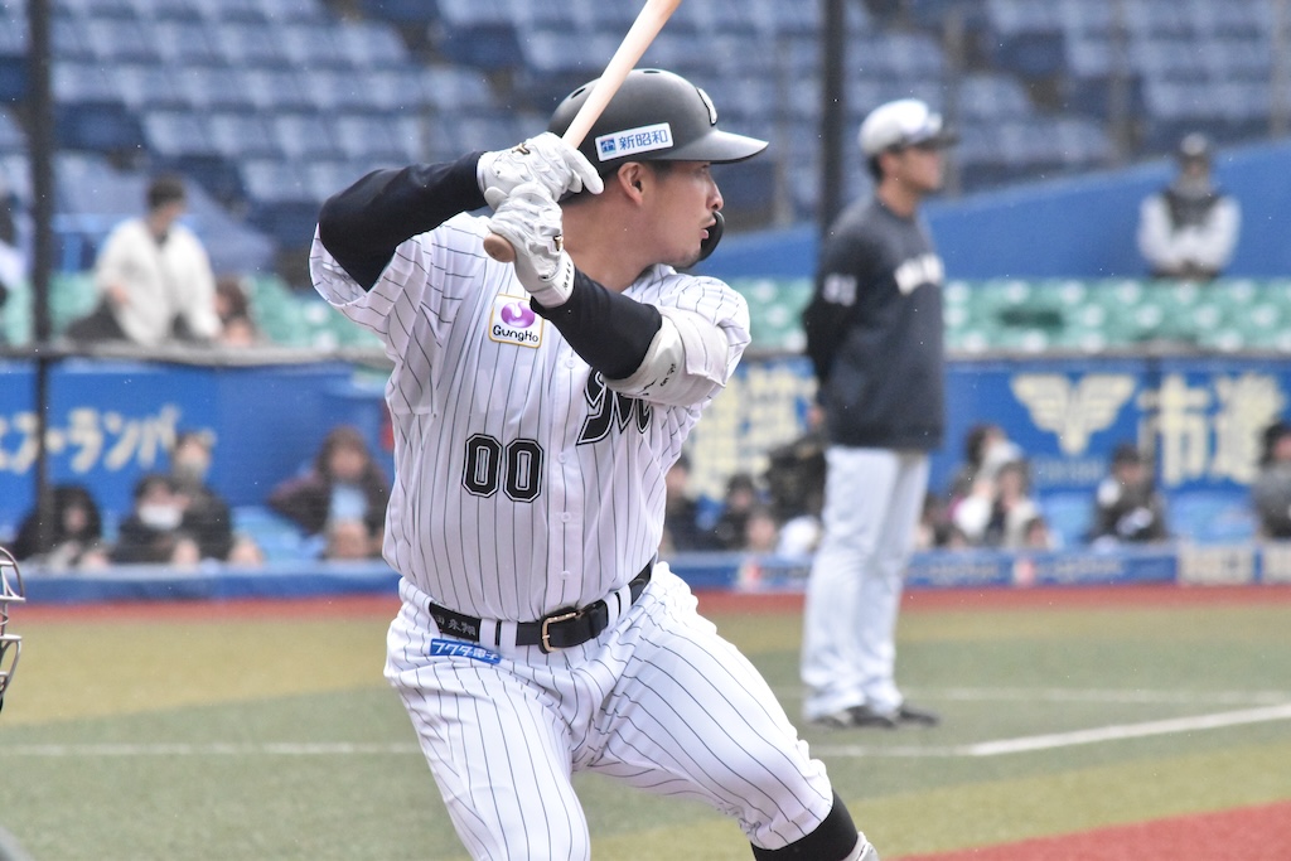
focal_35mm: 420
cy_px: 430
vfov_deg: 3.3
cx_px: 646
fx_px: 15063
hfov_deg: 4.9
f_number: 10
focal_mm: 280
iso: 10000
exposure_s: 1/4000
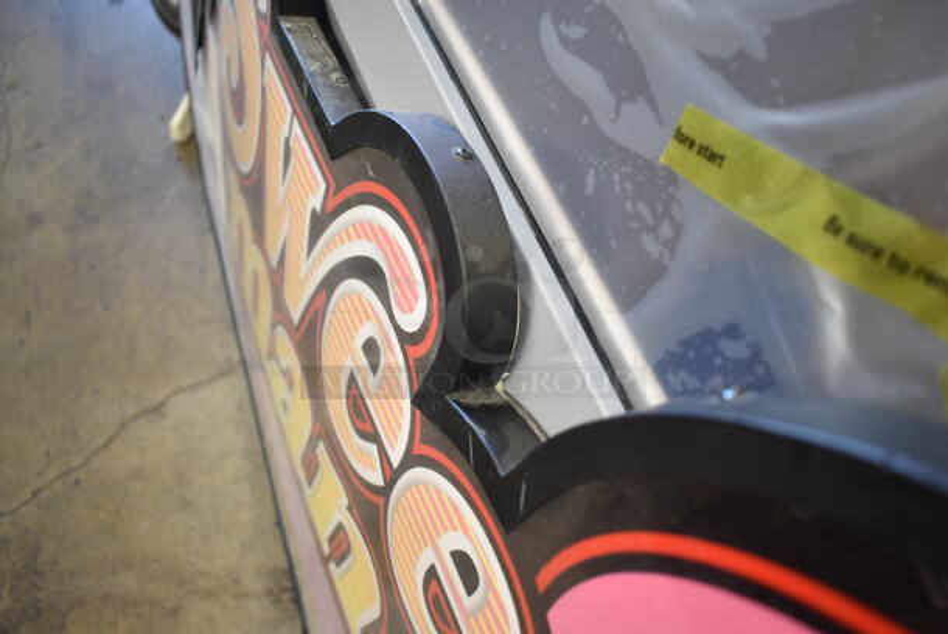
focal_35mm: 27
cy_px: 317
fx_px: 712
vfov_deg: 48.0
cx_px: 474
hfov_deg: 67.3
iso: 450
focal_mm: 18
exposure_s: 1/30
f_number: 3.5
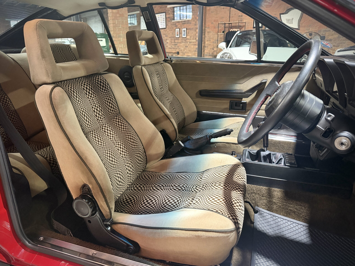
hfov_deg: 71.6
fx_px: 246
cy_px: 133
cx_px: 178
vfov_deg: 56.8
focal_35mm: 24
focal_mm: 6.76
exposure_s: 1/33
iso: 640
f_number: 1.78
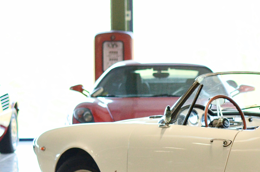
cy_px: 151
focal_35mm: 166
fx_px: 1196
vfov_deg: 8.2
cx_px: 277
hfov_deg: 12.2
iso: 1000
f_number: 2
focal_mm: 50
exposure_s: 1/800
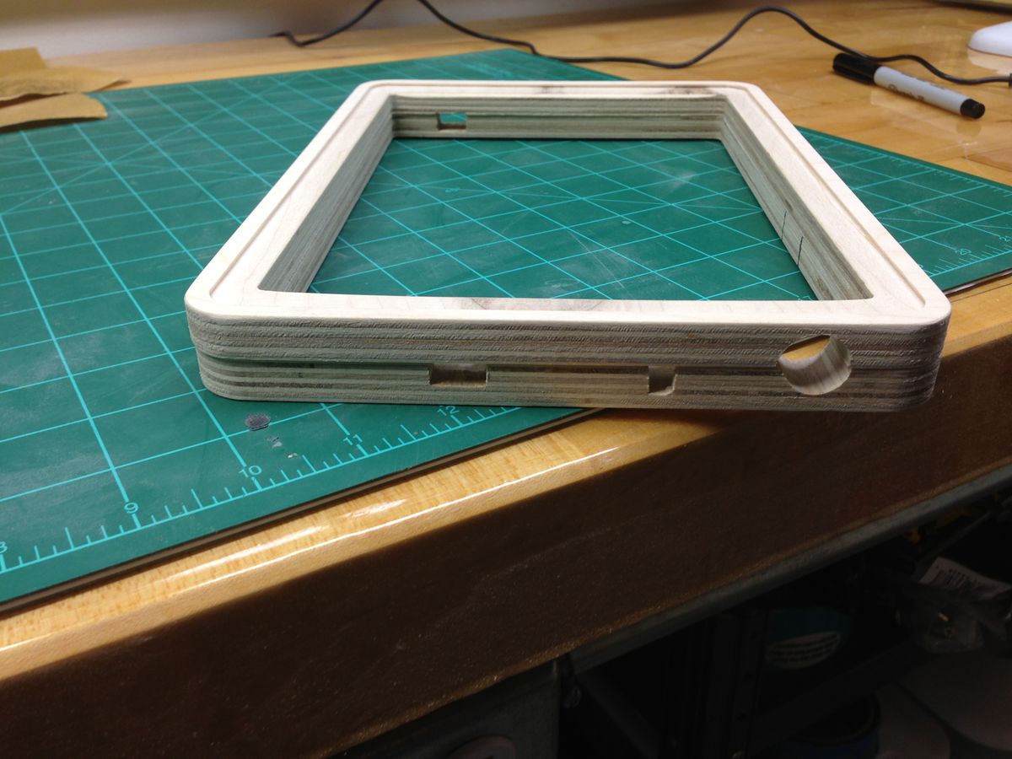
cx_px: 506
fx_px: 965
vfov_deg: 42.9
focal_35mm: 33
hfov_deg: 55.4
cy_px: 380
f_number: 2.4
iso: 50
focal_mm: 4.13
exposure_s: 1/24
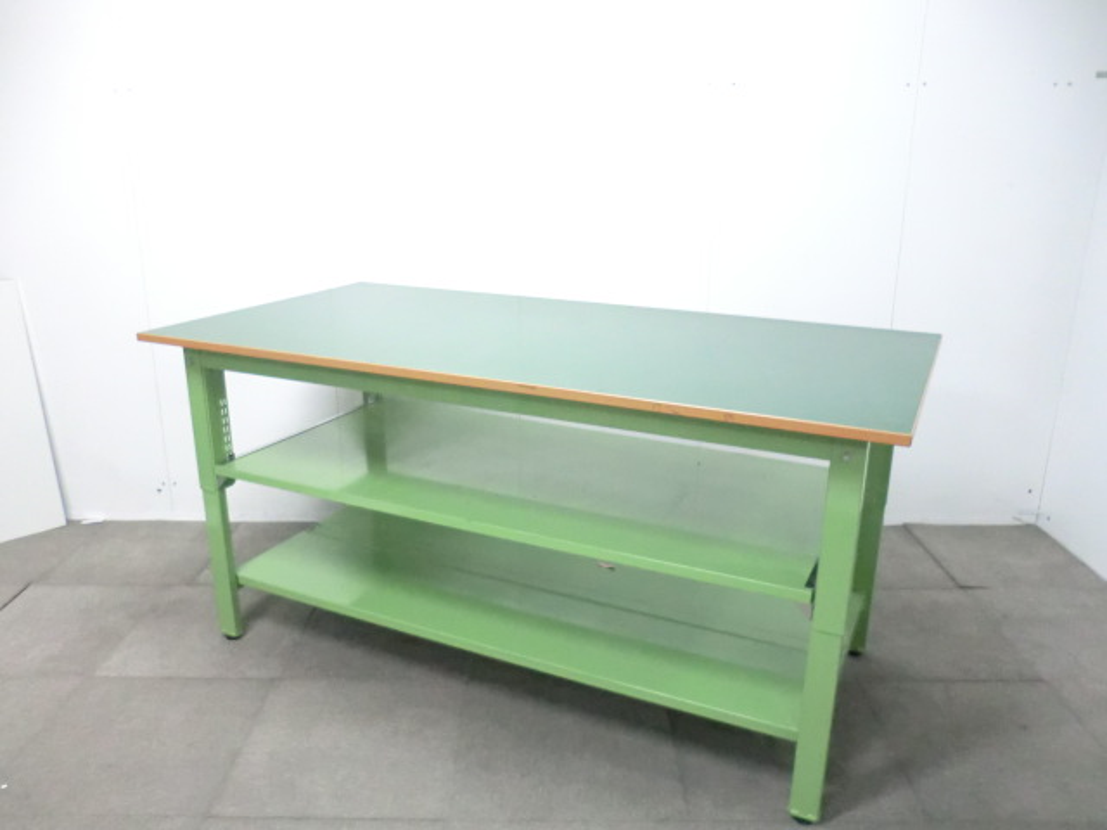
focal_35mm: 27
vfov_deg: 51.4
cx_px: 554
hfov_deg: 65.3
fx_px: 863
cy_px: 415
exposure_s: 1/50
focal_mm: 4.9
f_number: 3.2
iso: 800
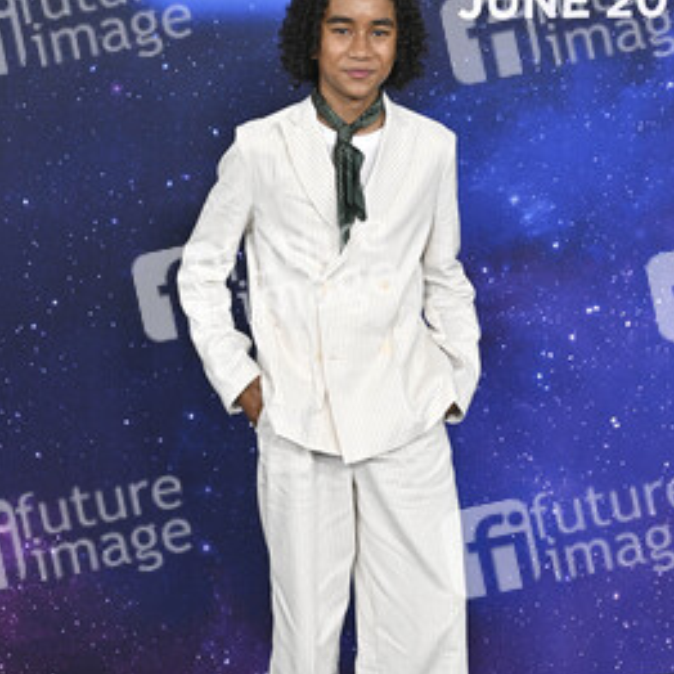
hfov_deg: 19.7
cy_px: 409
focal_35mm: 88
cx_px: 340
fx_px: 1939
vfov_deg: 19.7
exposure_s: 1/320
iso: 1600
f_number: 5.6
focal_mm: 68
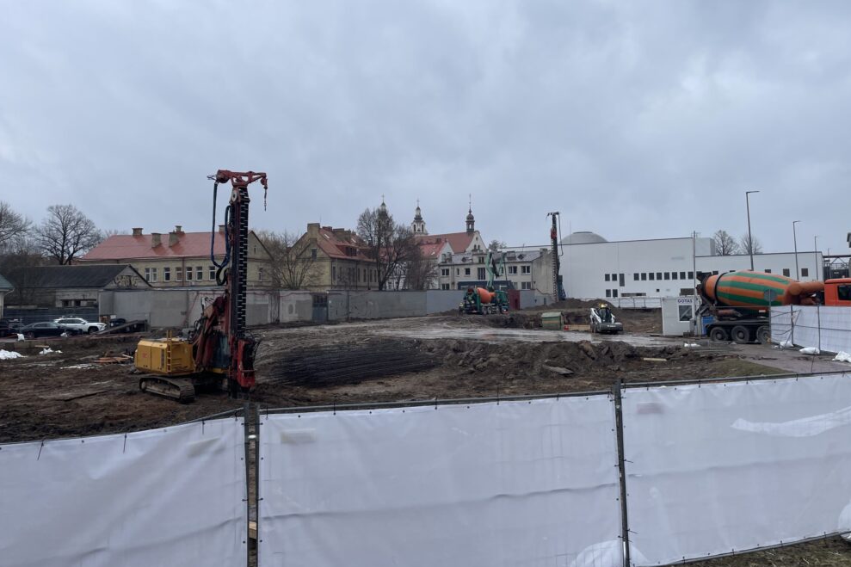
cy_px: 262
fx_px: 662
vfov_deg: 46.3
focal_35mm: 28
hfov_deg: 65.5
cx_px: 420
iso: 32
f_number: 1.6
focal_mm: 4.2
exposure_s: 1/612
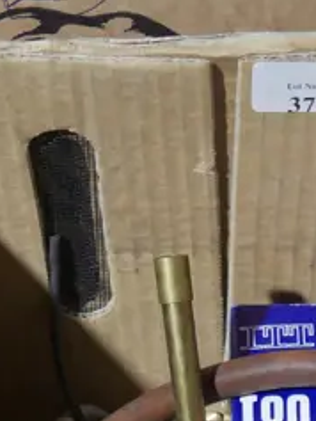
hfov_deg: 12.2
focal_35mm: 121
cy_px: 652
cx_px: 274
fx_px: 1471
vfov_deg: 15.0
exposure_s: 1/60
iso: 800
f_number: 3.5
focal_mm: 14
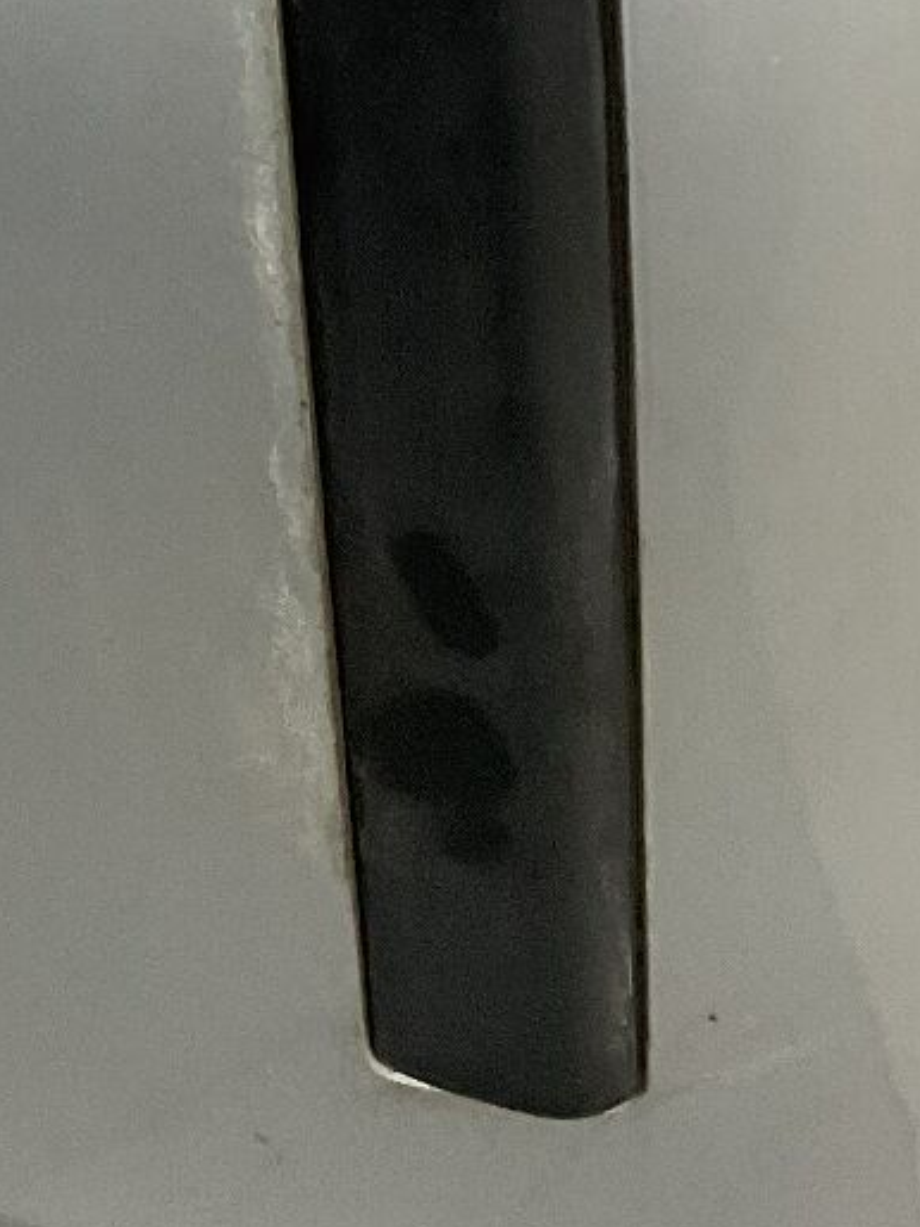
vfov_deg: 17.0
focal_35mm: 108
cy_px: -437
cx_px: 87
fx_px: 3829
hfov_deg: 13.6
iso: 64
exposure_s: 1/100
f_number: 1.8
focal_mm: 3
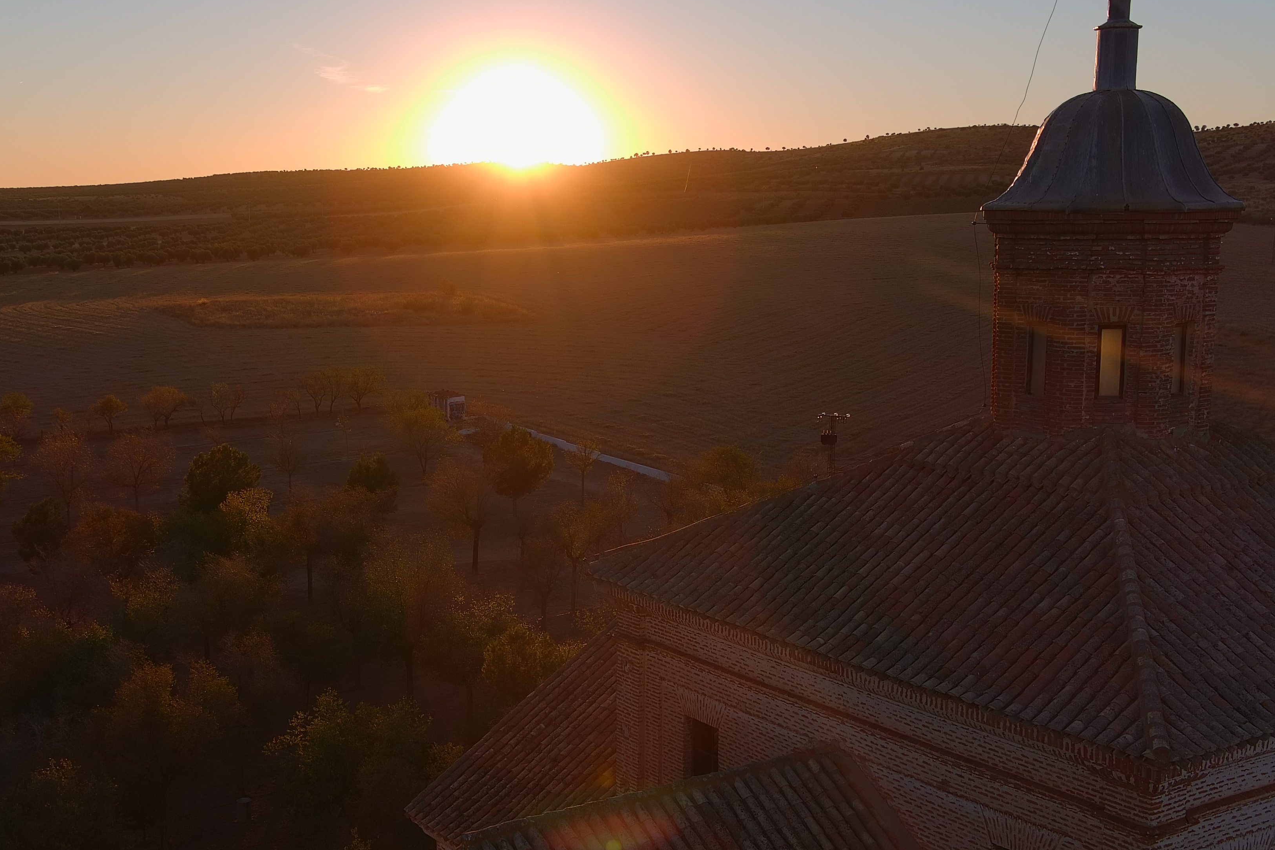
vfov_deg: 27.5
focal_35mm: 49
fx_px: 1735
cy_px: 498
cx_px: 566
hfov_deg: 40.3
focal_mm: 10.57
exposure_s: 1/1250
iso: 100
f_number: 2.8
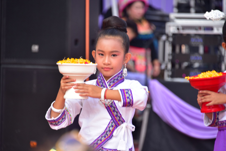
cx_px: 113
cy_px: 76
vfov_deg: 5.5
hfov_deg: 8.2
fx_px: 1570
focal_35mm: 250
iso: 200
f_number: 6.3
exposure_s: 1/200
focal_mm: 250
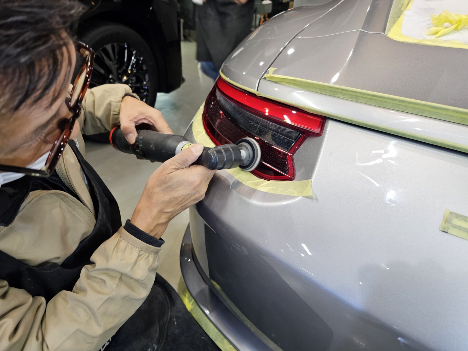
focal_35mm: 23
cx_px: 234
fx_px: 311
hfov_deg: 73.9
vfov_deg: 58.9
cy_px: 176
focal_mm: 6.3
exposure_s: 1/64.7
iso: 100
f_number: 1.7
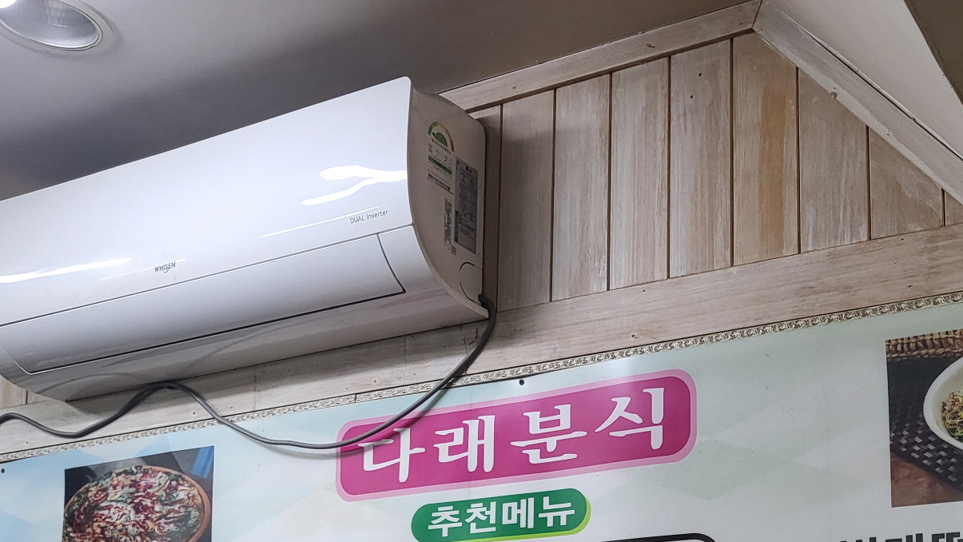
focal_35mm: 47
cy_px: 581
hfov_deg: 42.7
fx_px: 1200
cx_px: 686
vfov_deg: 24.0
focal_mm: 4.25
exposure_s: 1/120
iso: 200
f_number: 1.8
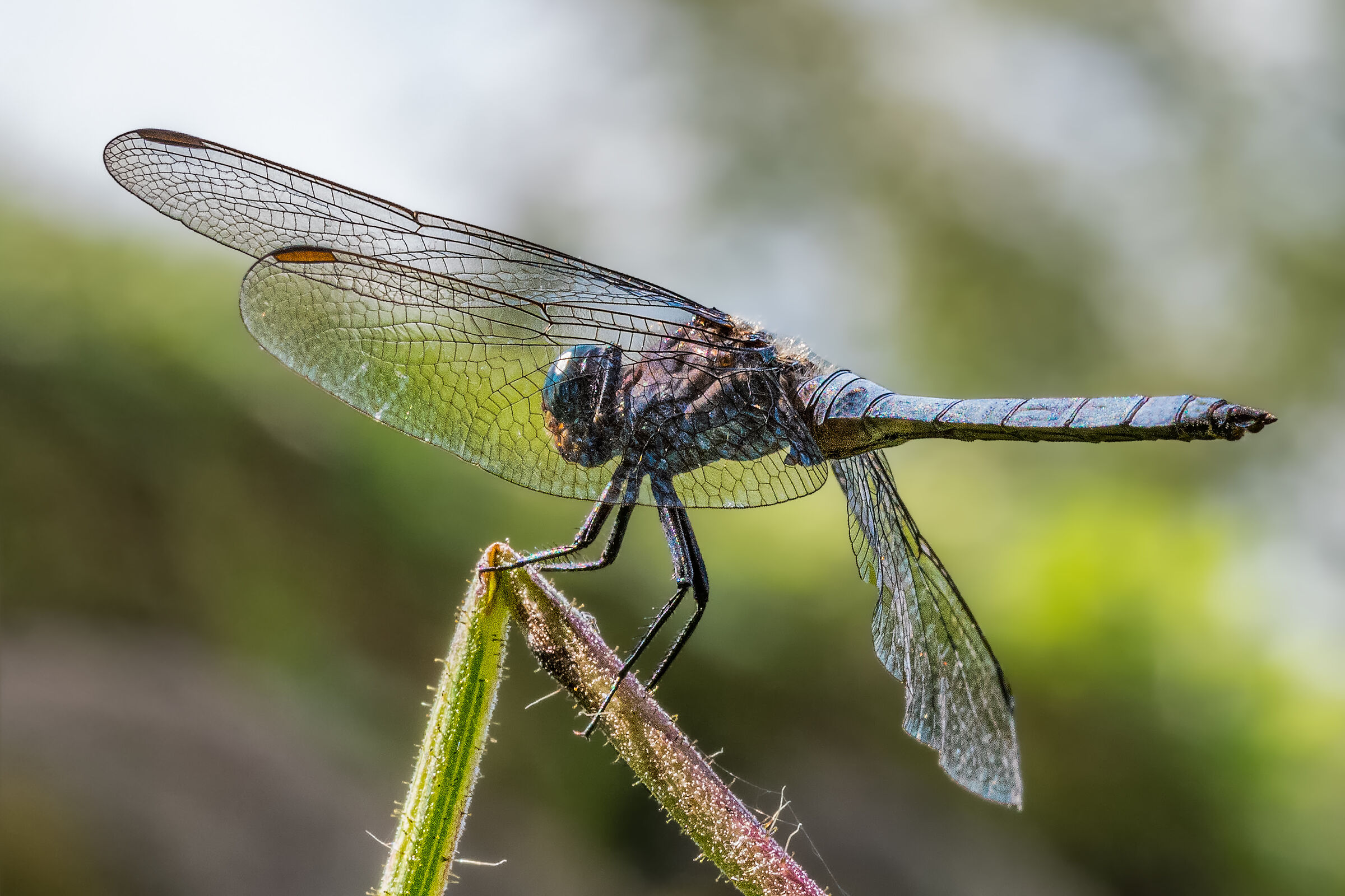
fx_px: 5884
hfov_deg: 13.0
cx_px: 672
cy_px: 448
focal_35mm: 158
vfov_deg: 8.7
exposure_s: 1/320
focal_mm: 105
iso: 1800
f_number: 29
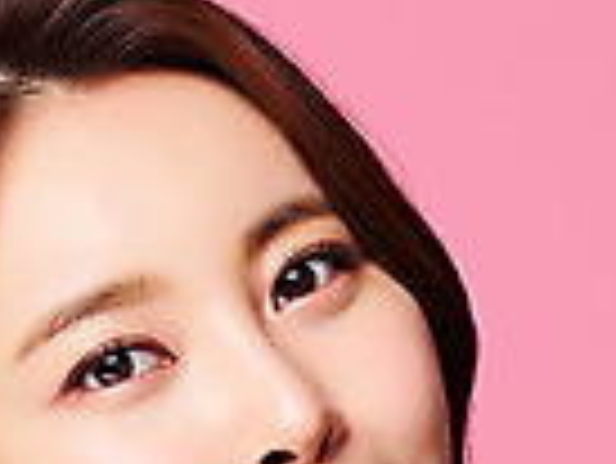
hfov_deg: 4.5
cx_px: 175
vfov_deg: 3.3
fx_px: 7890
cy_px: 707
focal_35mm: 443
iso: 64
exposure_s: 1/125
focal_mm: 105
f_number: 16
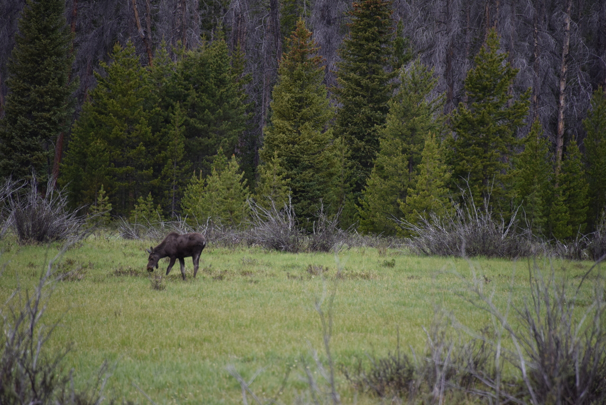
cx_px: 303
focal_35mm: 300
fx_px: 5051
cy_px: 202
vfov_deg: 4.6
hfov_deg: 6.9
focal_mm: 300
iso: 360
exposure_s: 1/640
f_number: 5.6
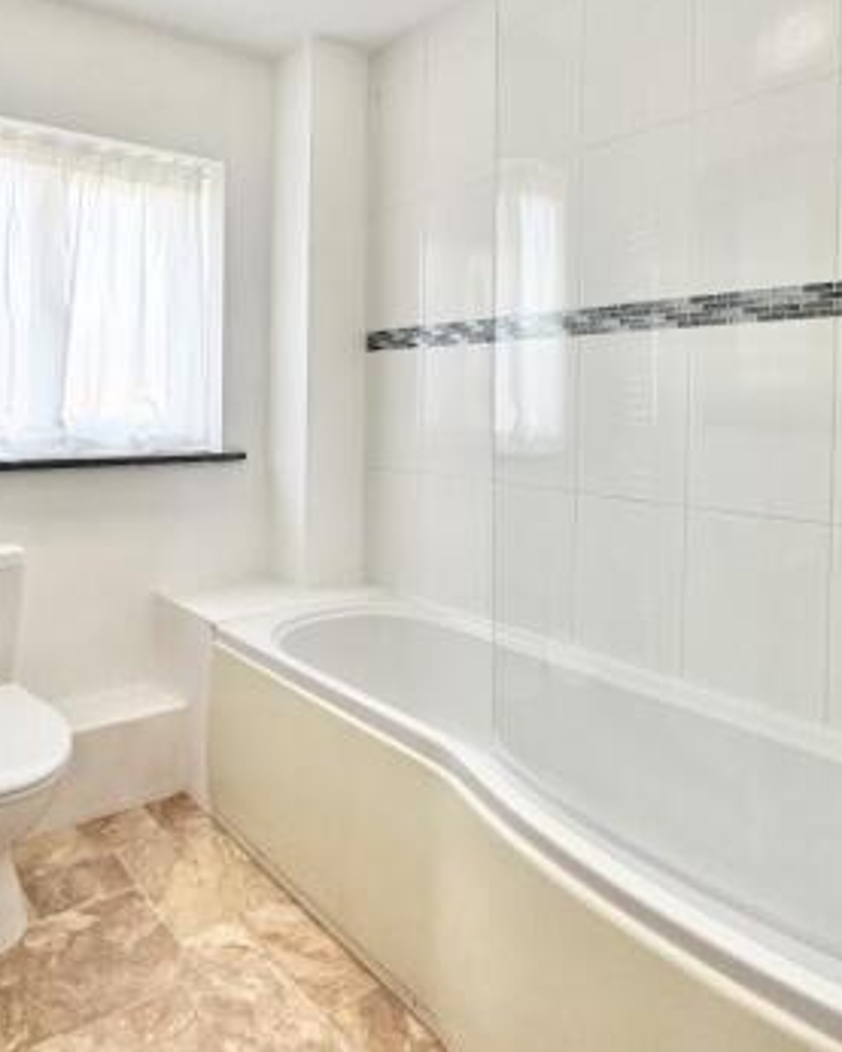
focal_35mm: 23
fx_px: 716
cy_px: 409
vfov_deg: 71.6
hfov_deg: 57.0
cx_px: 184
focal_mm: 2.22
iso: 50
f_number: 2.2
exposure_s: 1/100
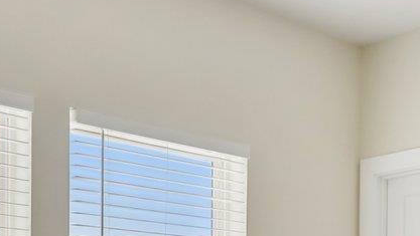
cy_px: 333
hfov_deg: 28.9
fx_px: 802
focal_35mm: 72
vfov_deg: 15.7
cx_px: 315
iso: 400
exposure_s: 1/320
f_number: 8
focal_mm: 14
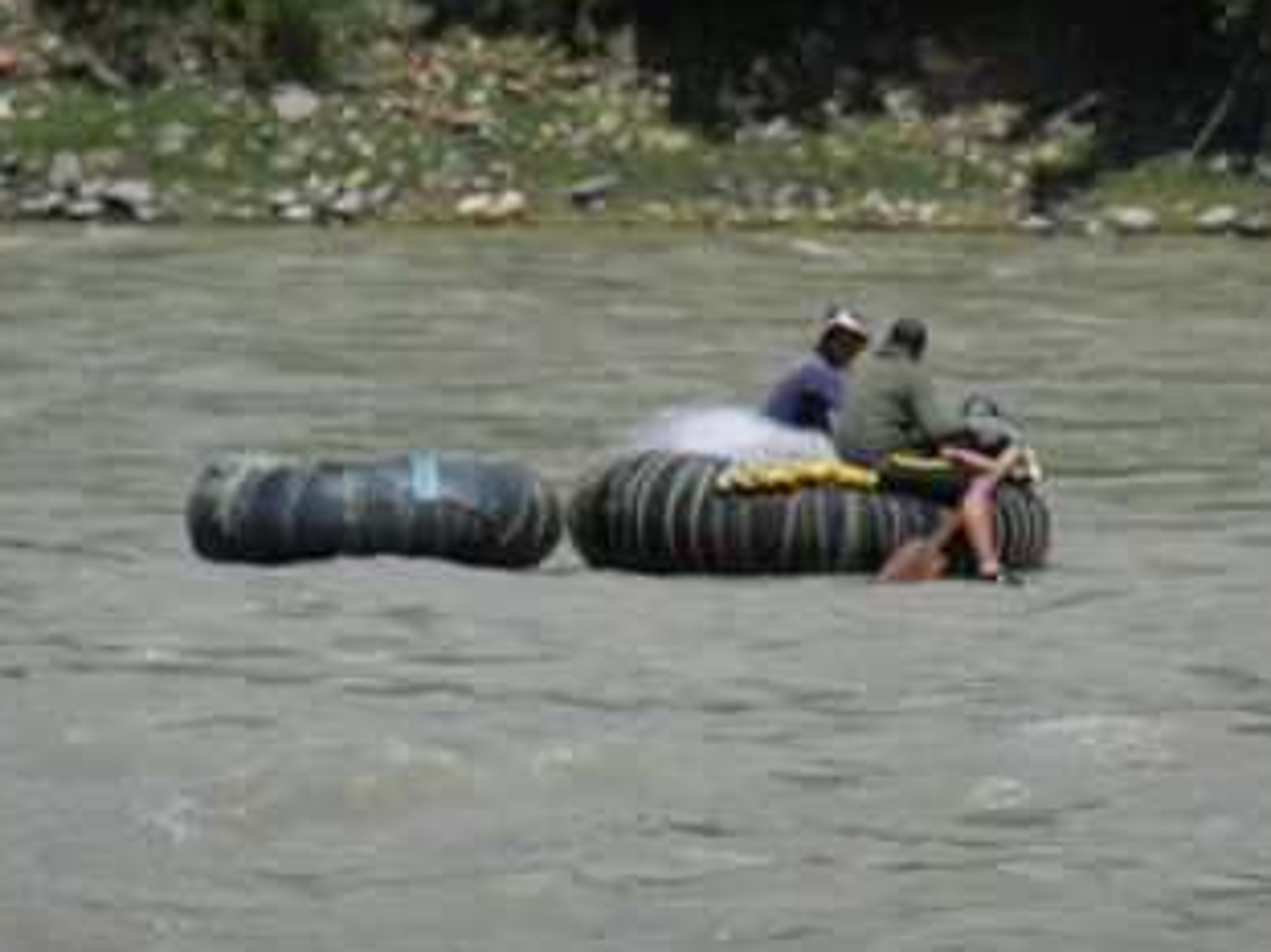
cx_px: 703
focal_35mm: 579
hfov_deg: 3.4
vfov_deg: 2.6
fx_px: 21251
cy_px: 409
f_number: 5.9
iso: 160
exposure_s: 1/800
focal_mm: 81
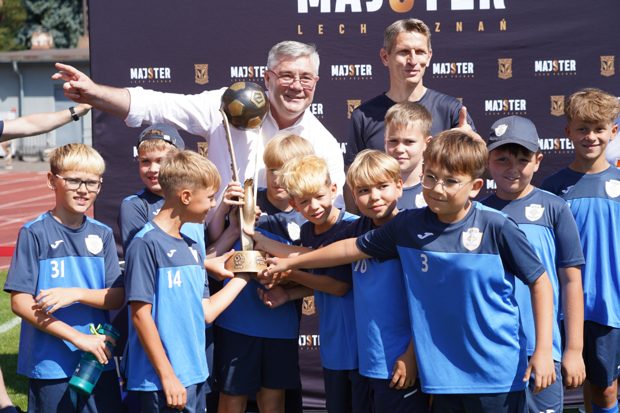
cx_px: 310
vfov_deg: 23.0
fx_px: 1016
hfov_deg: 33.9
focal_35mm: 59
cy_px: 206
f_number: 4
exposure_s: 1/640
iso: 100
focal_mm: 59
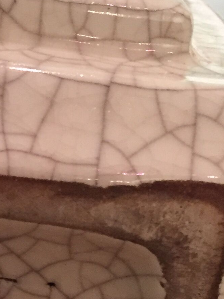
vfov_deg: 17.8
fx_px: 924
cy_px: 316
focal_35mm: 107
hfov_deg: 13.5
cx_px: -44
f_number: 2.2
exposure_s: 1/33
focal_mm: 4.15
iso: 250
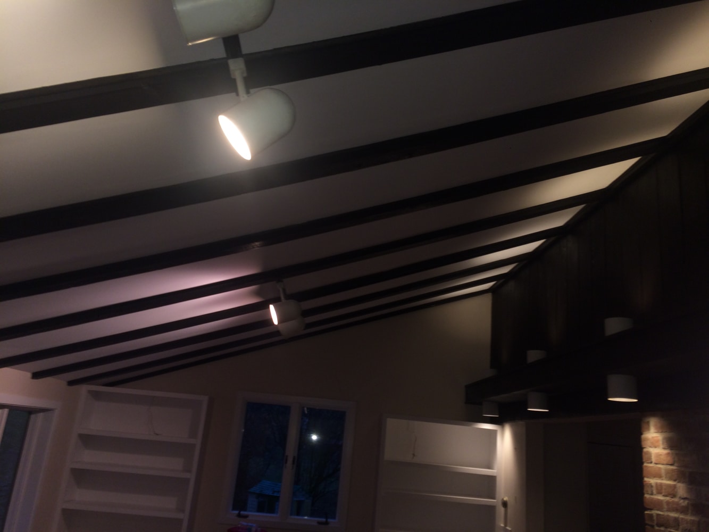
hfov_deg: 61.7
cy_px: 266
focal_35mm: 29
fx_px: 594
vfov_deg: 48.2
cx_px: 354
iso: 50
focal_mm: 4.15
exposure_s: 1/30
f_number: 2.2
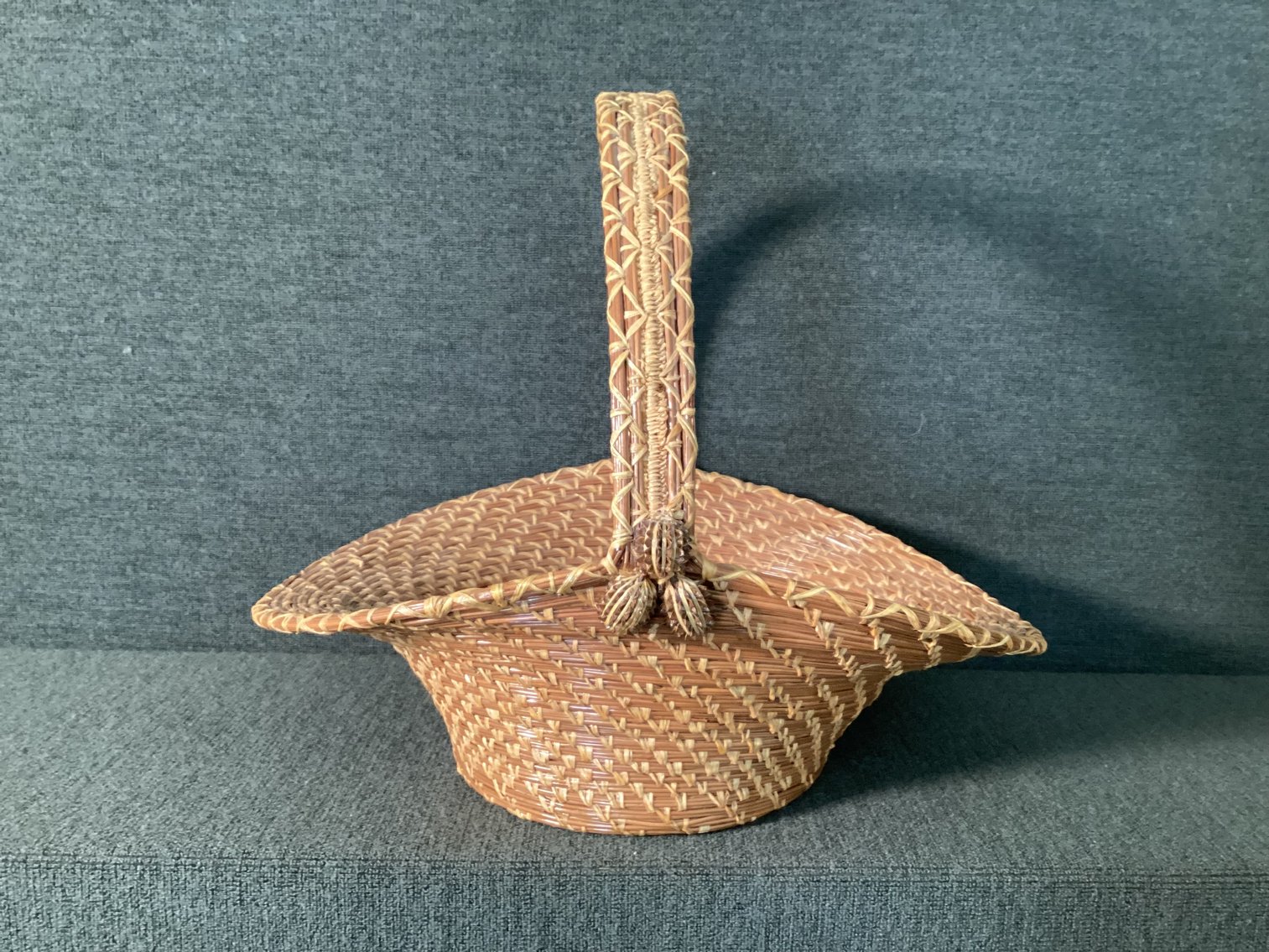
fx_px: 1137
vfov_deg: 45.4
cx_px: 634
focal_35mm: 31
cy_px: 476
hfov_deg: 58.3
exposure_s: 1/40
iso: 320
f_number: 2.4
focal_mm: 3.3
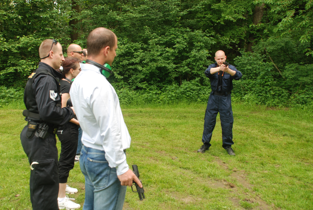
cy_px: 105
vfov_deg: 34.3
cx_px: 156
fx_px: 339
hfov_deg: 49.5
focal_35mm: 39
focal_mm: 26
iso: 200
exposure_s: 1/80
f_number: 4.5
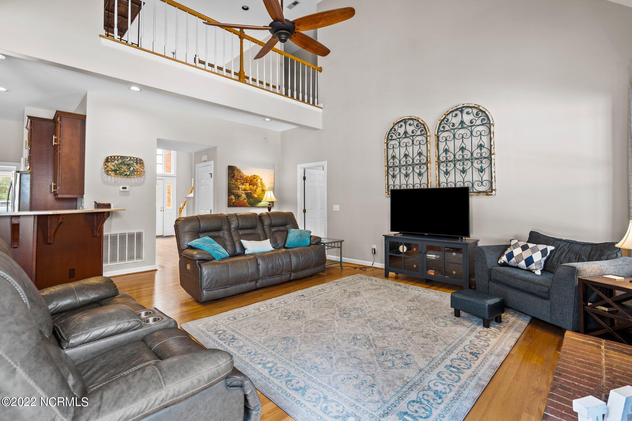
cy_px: 210
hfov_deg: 96.7
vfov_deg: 73.7
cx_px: 316
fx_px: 281
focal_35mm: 16
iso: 200
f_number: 4
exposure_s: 1/1.25
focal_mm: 16
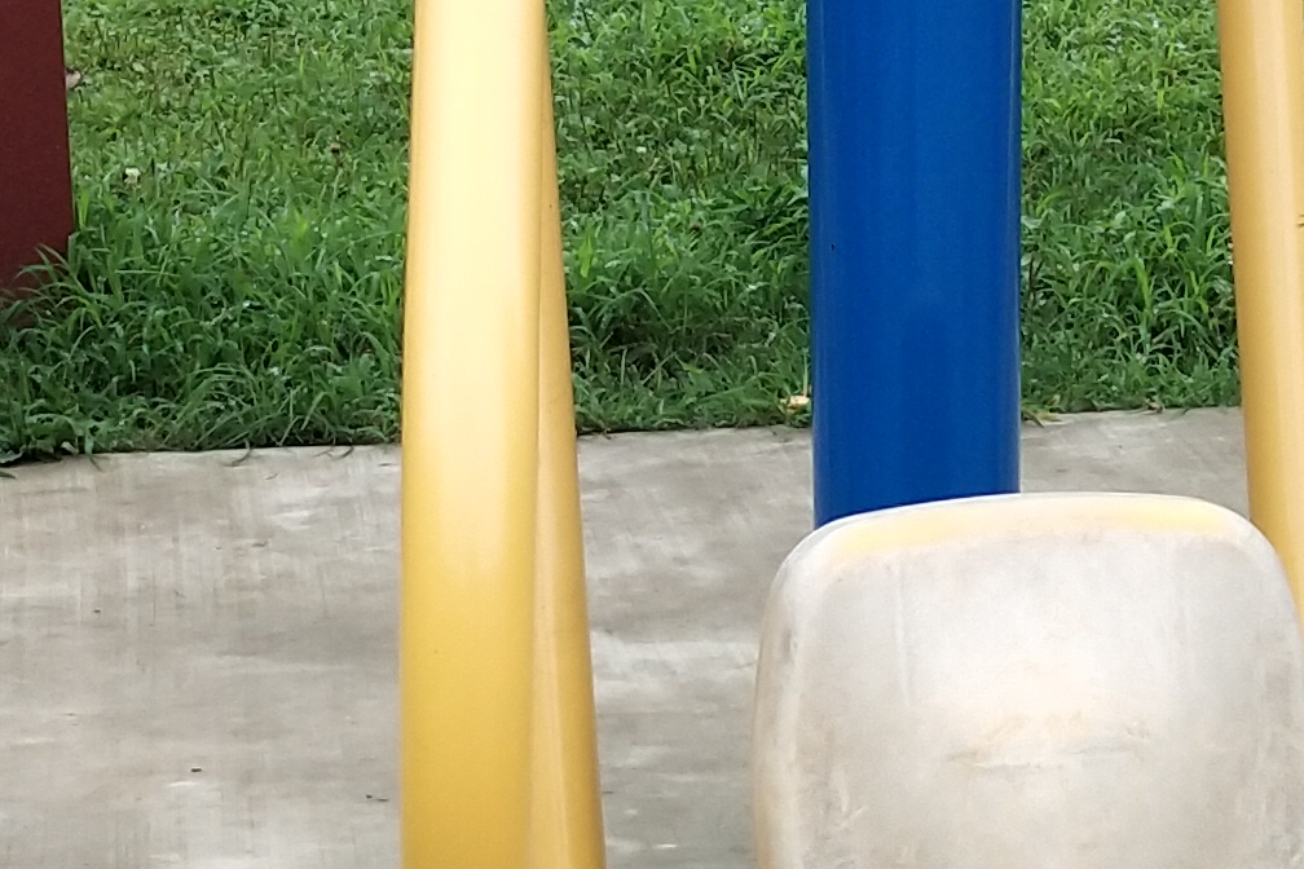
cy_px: 719
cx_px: 785
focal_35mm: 133
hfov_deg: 15.4
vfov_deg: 10.3
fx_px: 4817
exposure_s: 1/305
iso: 50
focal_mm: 3.69
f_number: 2.2
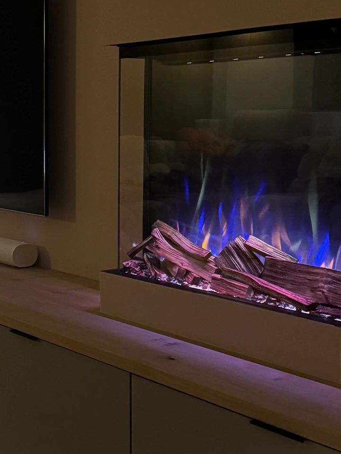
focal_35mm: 64
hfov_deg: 22.3
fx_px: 841
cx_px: 27
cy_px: 209
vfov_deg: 30.3
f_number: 1.78
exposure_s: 1/30
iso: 1000
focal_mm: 6.76
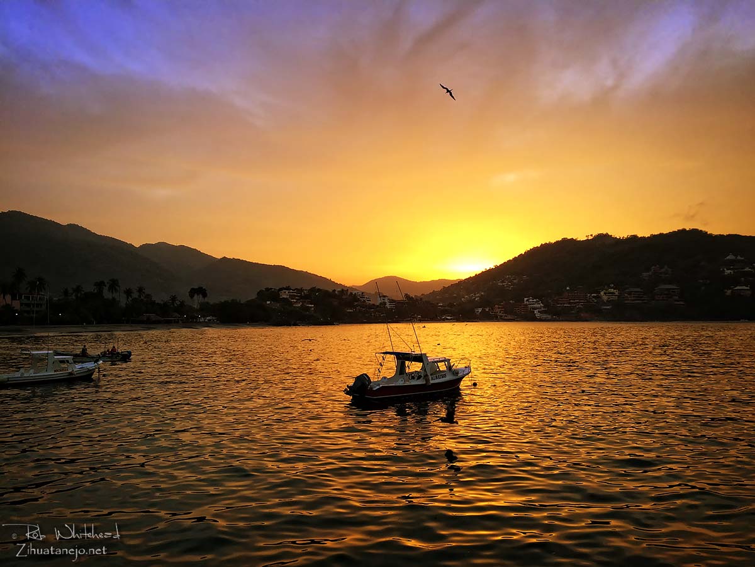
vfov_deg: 48.2
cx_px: 378
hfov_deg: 61.7
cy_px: 284
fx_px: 633
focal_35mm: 29
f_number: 2.2
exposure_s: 1/224
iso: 32
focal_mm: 4.15
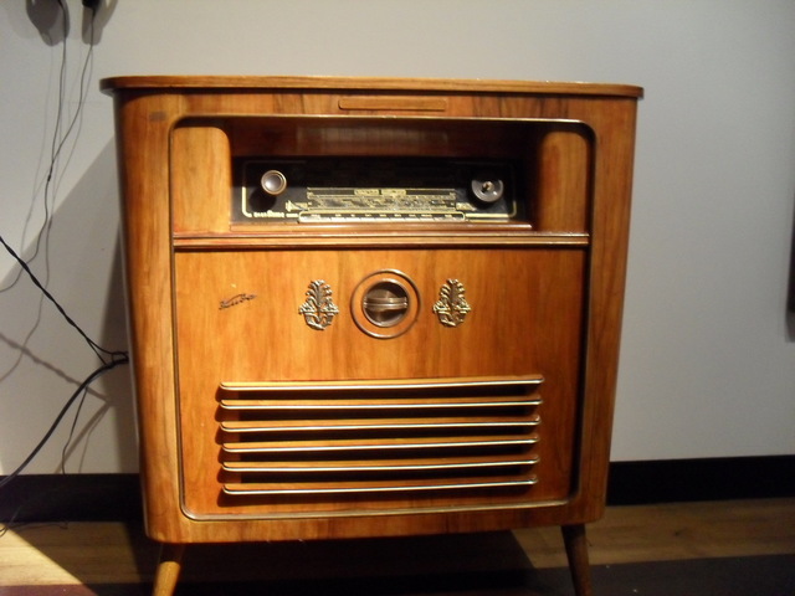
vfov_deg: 40.7
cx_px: 398
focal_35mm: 35
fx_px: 804
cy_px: 298
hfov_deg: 52.6
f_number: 3.2
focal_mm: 6.3
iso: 240
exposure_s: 1/15
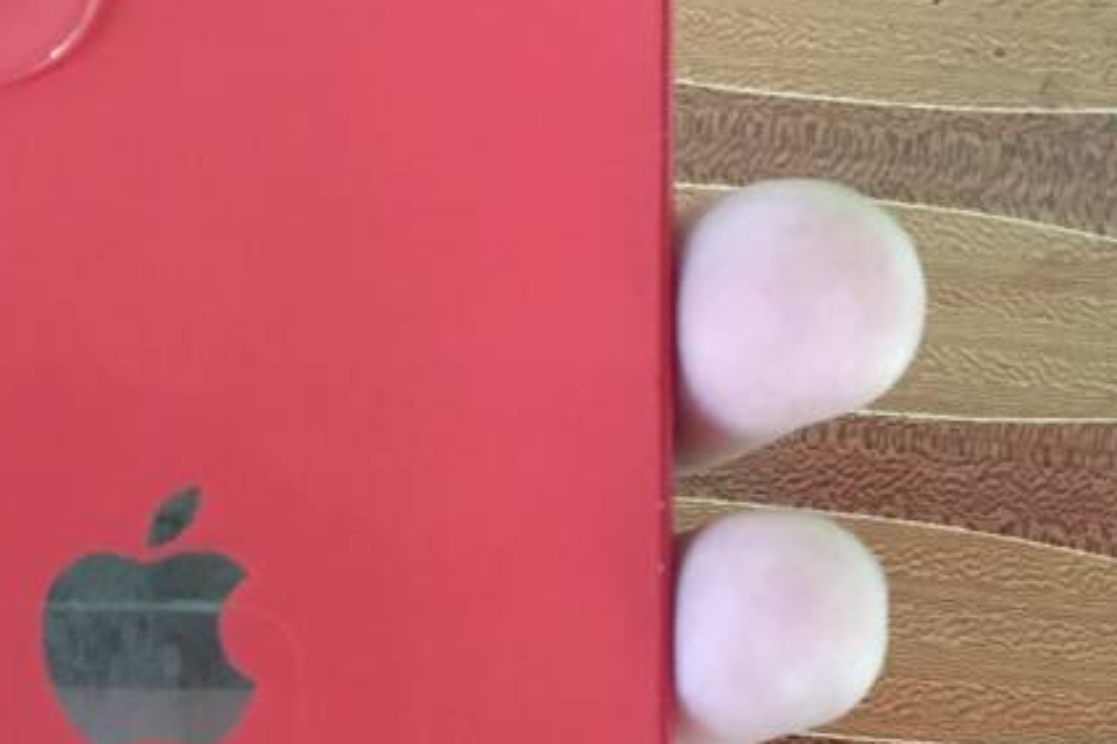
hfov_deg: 27.6
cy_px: 733
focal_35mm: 71
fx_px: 2202
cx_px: 158
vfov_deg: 18.7
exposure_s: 1/17
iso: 500
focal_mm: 4.15
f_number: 2.2
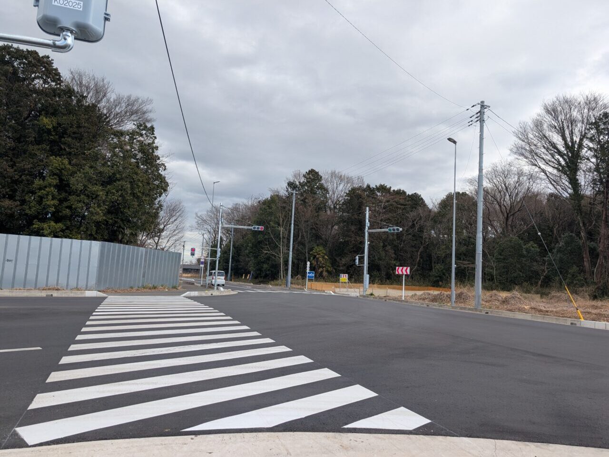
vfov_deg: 56.8
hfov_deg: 71.6
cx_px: 304
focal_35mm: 24
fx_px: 422
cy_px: 228
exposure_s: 1/746
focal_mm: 6.9
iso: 22
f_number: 1.68
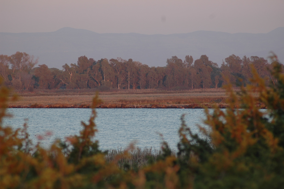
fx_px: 2128
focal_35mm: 270
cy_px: 94
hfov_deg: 7.6
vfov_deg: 5.1
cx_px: 142
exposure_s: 1/125
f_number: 4.8
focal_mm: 180
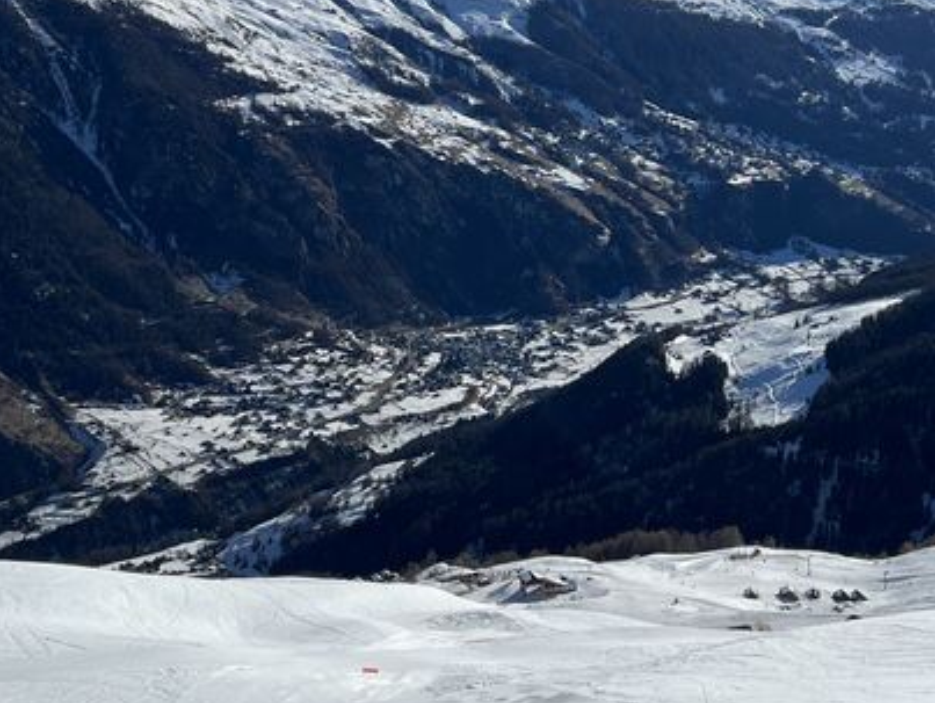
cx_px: 610
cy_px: 352
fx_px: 1568
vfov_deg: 25.3
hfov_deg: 33.0
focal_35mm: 58
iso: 50
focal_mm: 5.7
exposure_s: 1/11364
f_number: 1.5
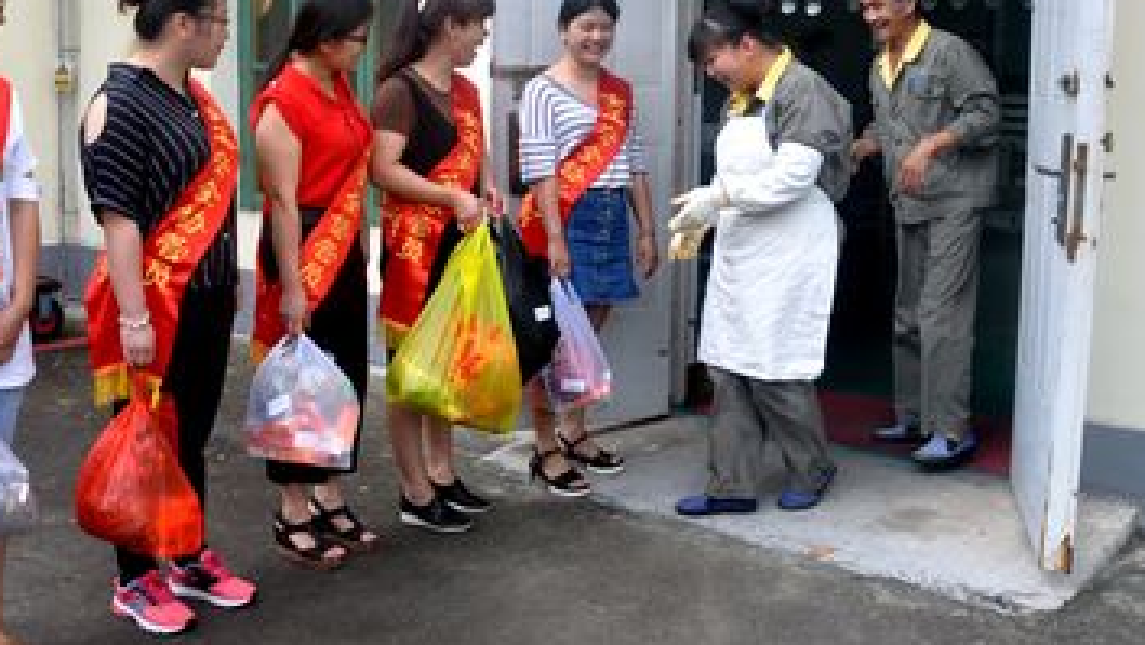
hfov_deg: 50.3
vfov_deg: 29.4
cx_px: 503
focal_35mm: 40
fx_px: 1215
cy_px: 175
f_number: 8
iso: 200
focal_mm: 18
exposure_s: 1/250
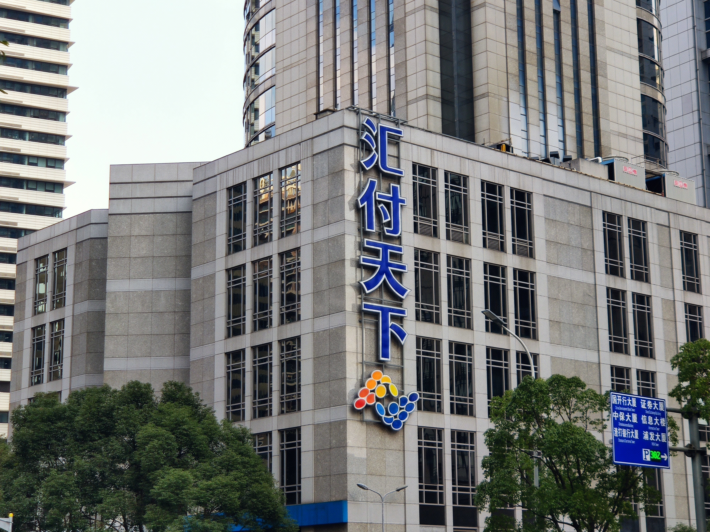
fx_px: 1436
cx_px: 355
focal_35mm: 70
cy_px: 266
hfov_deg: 27.8
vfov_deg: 21.0
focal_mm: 6.22
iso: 100
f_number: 2.2
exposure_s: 1/408
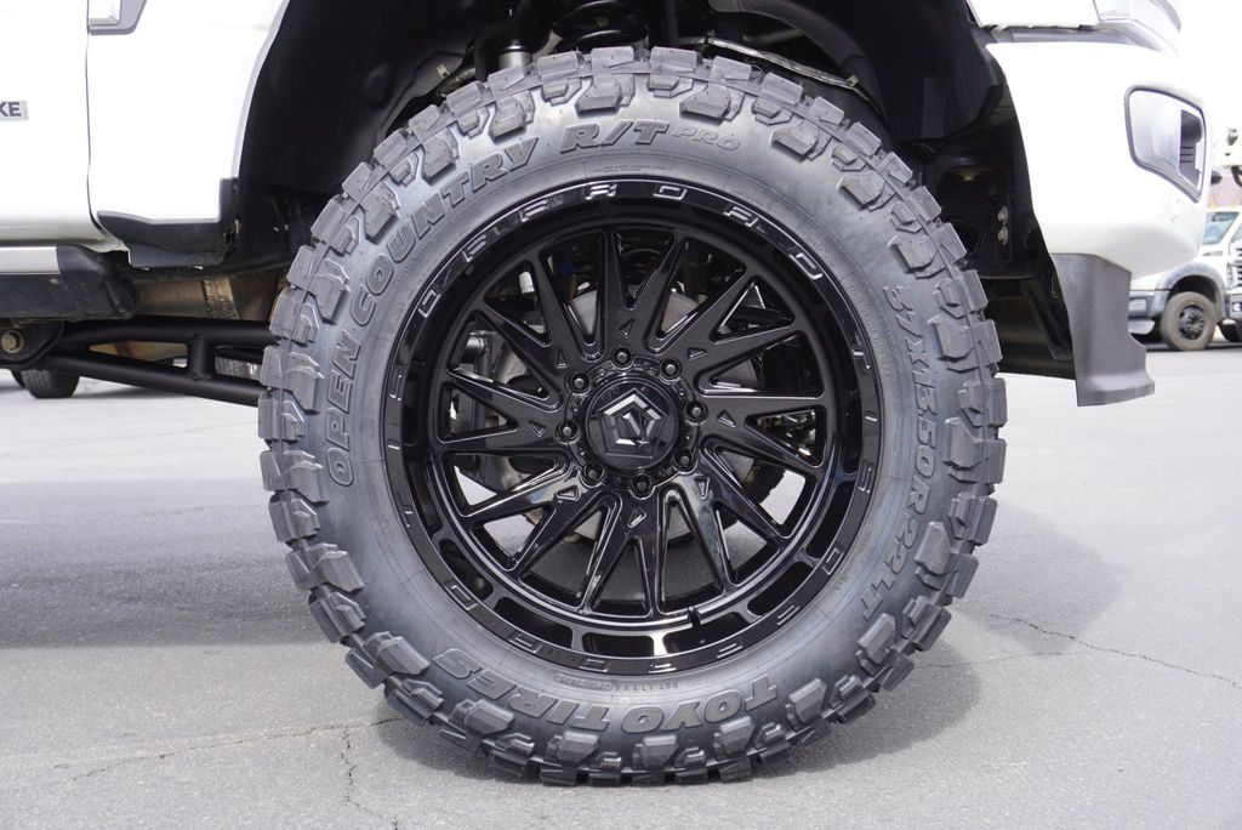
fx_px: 1450
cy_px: 415
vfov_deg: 31.9
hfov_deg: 46.4
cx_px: 621
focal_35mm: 42
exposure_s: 1/100
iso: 100
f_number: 7.1
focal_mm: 28
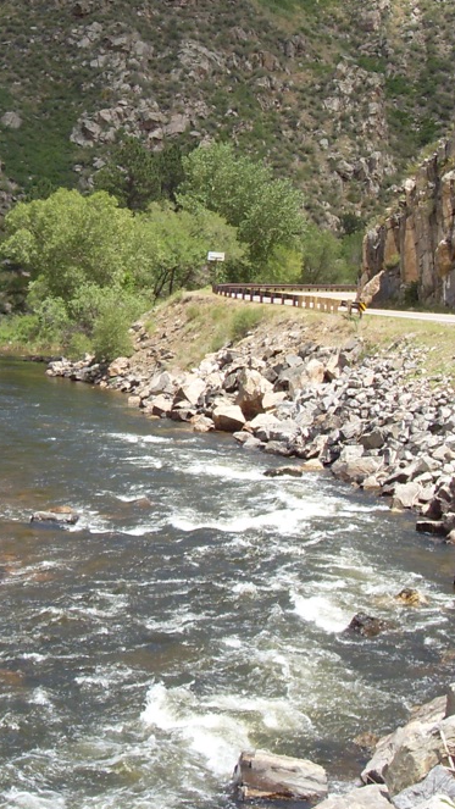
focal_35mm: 69
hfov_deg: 17.5
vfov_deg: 30.3
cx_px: 288
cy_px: 271
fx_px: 1480
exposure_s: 1/125
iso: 80
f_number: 7
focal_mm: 6.3
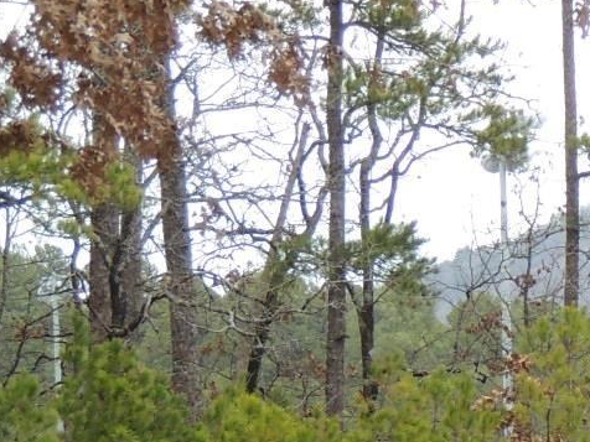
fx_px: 8300
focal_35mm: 487
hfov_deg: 4.0
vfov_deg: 3.1
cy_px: 441
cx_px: 897
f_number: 4.4
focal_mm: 25.8
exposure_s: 1/125
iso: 360
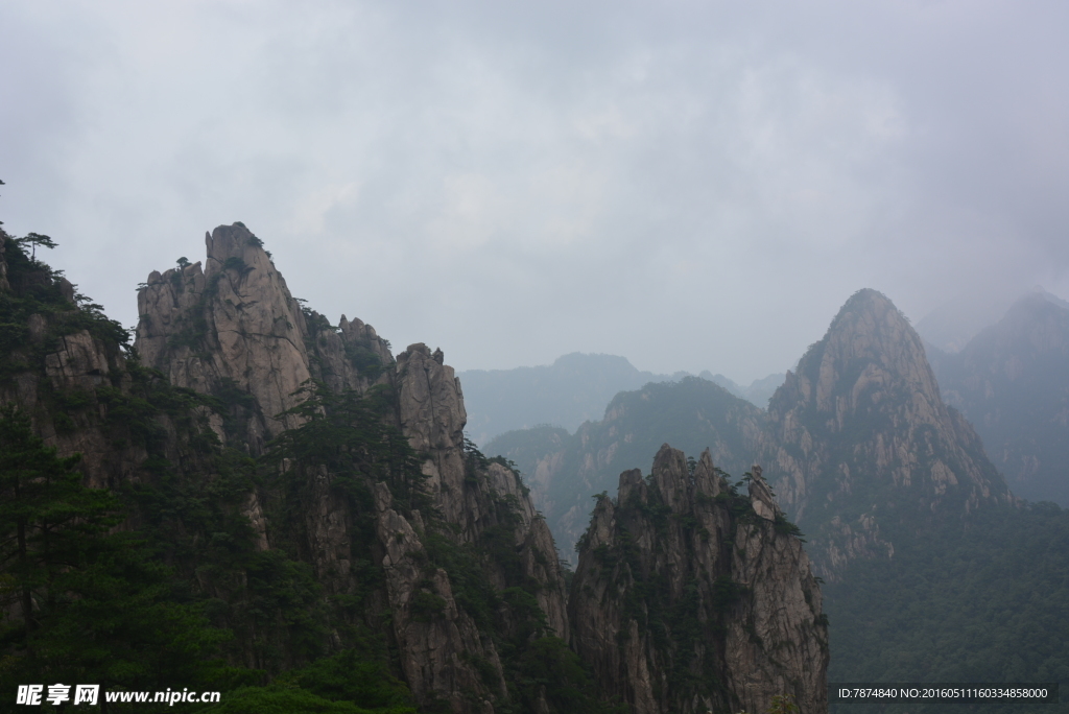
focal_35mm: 39
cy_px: 357
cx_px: 534
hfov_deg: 49.5
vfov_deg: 34.3
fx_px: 1159
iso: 100
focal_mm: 26
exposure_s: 1/200
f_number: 9
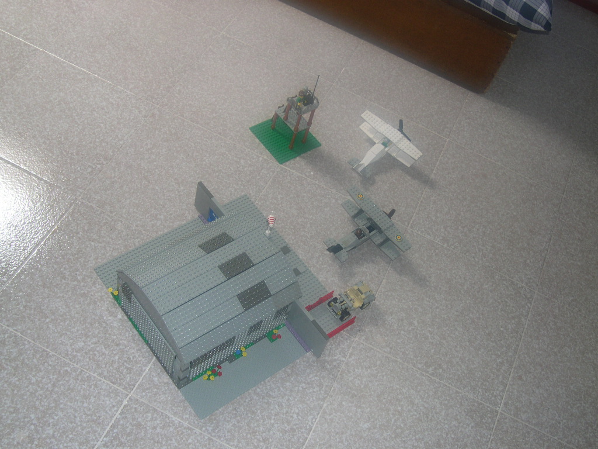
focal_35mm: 42
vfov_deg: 34.3
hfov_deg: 44.8
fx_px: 726
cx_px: 299
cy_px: 224
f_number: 2.9
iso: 100
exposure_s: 1/30
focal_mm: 9
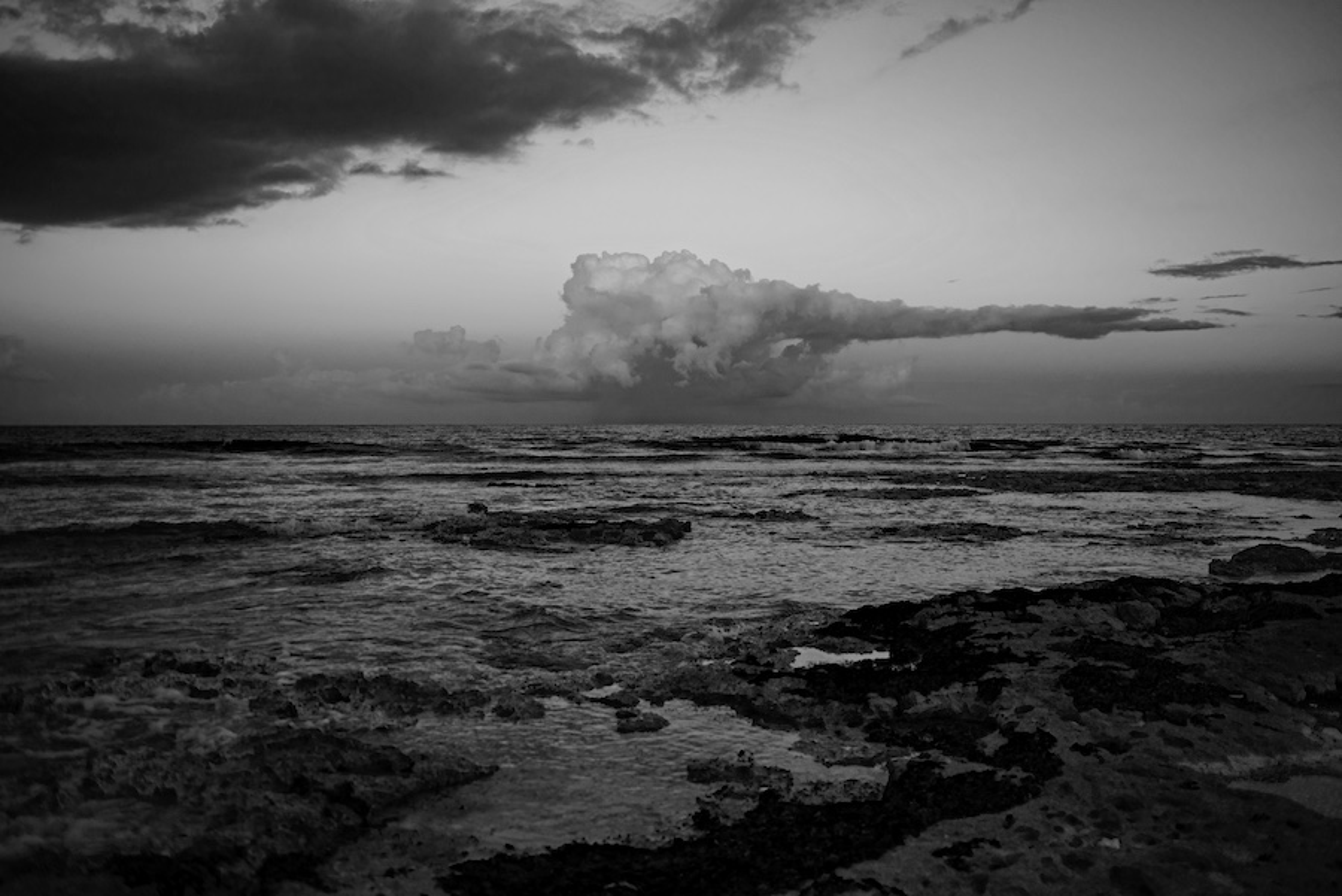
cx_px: 671
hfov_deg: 60.3
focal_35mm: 31
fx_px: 1156
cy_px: 448
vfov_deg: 42.4
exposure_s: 1/160
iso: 400
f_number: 2.8
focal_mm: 31
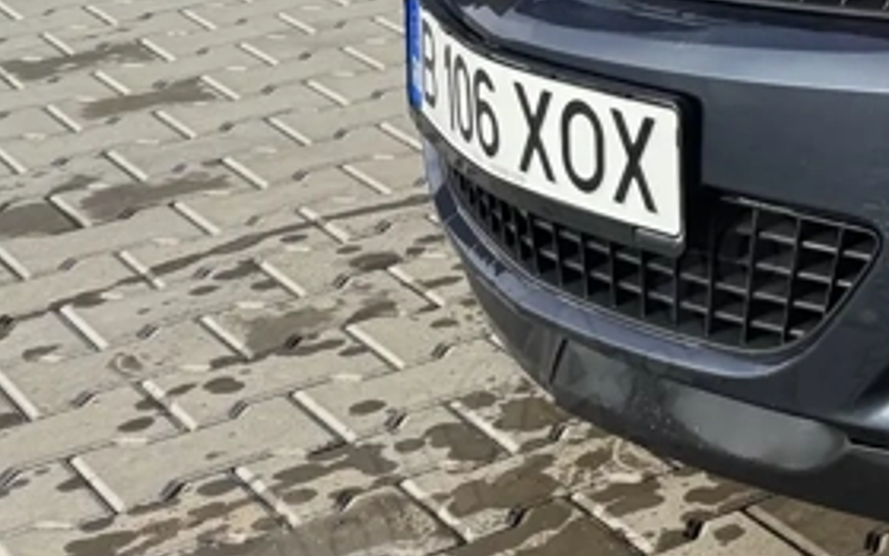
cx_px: 1575
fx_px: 2205
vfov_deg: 13.5
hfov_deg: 18.3
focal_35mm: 91
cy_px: -295
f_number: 1.78
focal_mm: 6.76
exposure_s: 1/1721
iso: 80
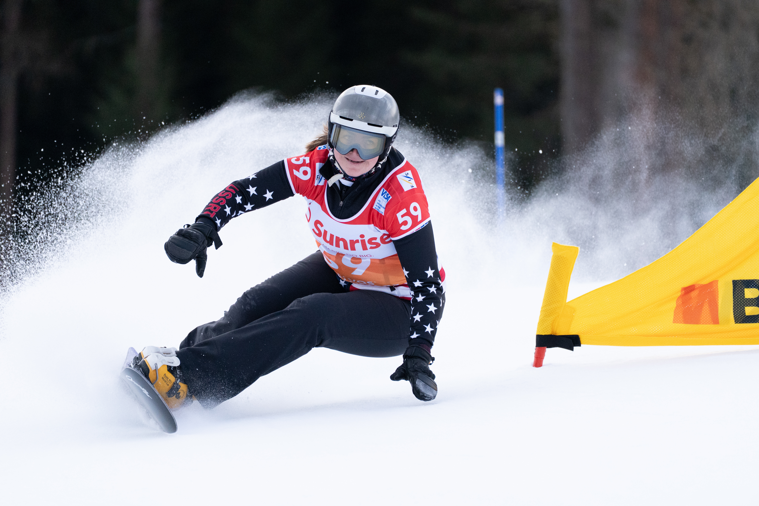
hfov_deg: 5.2
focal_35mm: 400
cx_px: 380
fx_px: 8433
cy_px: 253
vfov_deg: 3.4
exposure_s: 1/4000
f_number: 6.3
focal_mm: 400
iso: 6400
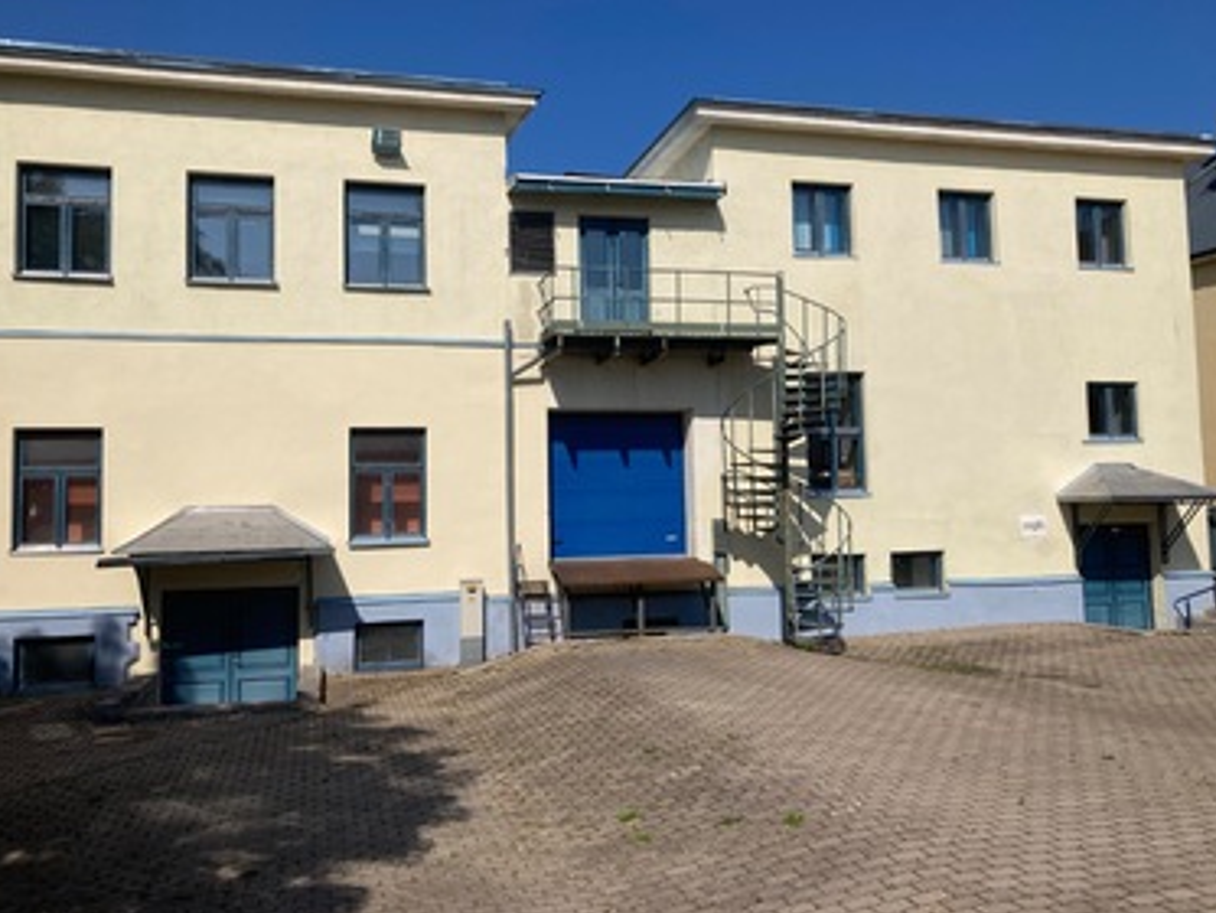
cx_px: 590
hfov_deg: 59.9
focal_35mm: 30
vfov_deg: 46.8
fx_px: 1054
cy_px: 434
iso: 25
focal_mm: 3.99
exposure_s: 1/5348
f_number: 1.8
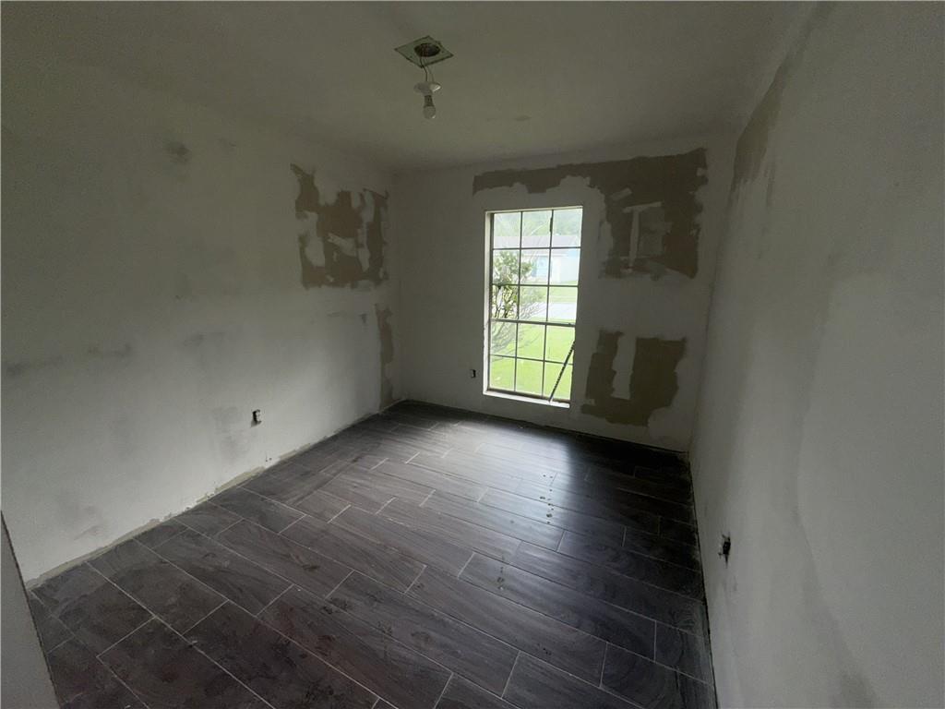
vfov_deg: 85.7
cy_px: 354
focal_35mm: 14
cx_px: 472
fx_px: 382
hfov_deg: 102.1
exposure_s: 1/122
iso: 20
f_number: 2.2
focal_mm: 2.22
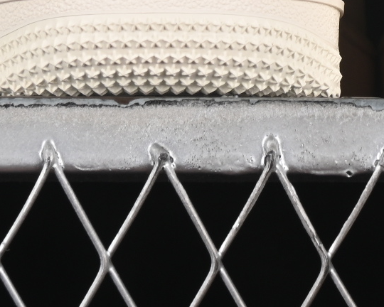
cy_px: -308
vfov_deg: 4.2
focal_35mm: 363
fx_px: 4125
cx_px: 385
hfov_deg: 5.3
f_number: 8
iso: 160
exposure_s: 1/80
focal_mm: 50
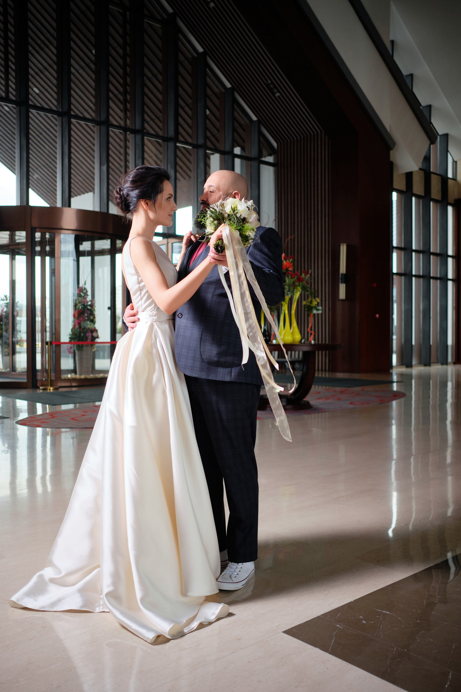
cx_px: 230
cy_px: 346
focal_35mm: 35
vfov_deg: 54.4
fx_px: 672
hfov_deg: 37.9
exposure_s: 1/200
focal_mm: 23
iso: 500
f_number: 2
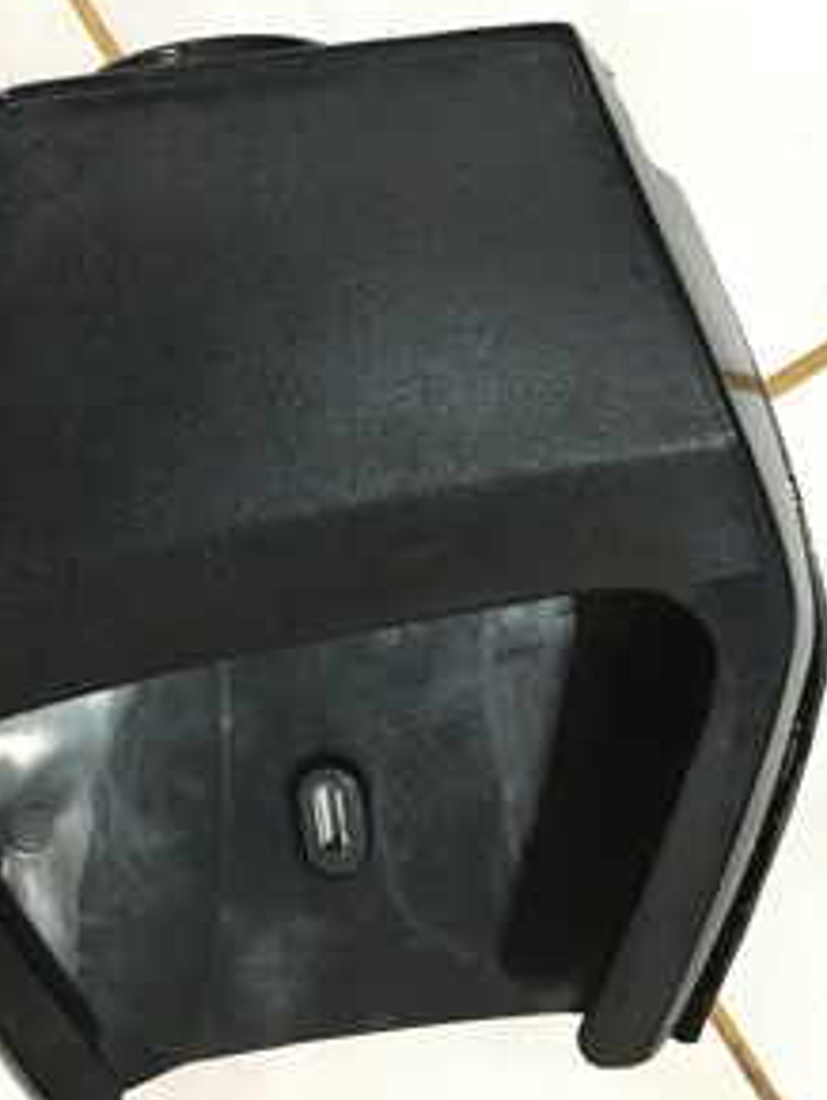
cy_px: 497
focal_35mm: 40
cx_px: 288
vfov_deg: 46.7
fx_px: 1272
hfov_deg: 35.7
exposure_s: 1/17
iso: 320
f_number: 2.2
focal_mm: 4.15
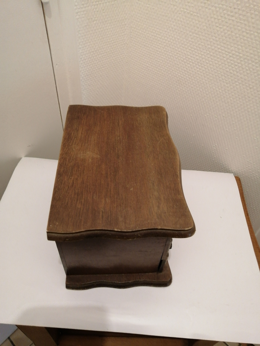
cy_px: 173
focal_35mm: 26
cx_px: 130
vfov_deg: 67.3
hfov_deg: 53.1
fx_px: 260
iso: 400
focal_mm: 3.96
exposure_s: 1/33.3
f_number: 1.8
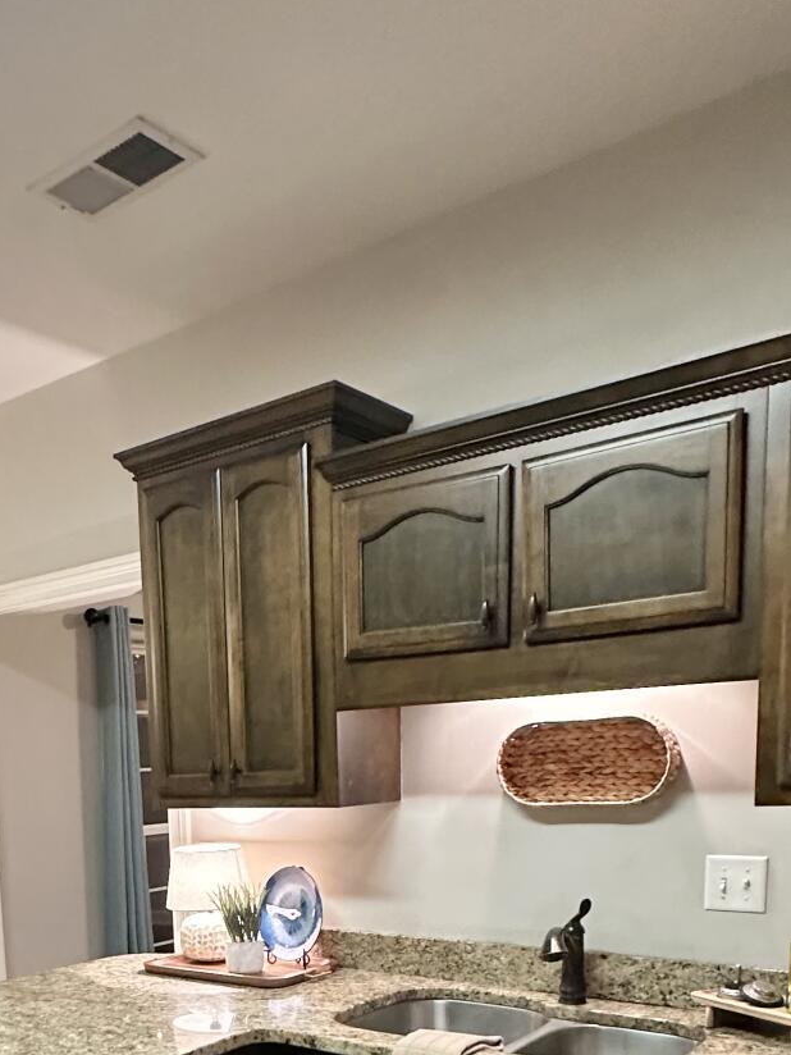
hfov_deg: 40.8
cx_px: 218
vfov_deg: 48.9
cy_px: 923
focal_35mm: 34
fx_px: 1036
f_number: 2.2
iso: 640
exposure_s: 1/60
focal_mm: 2.22
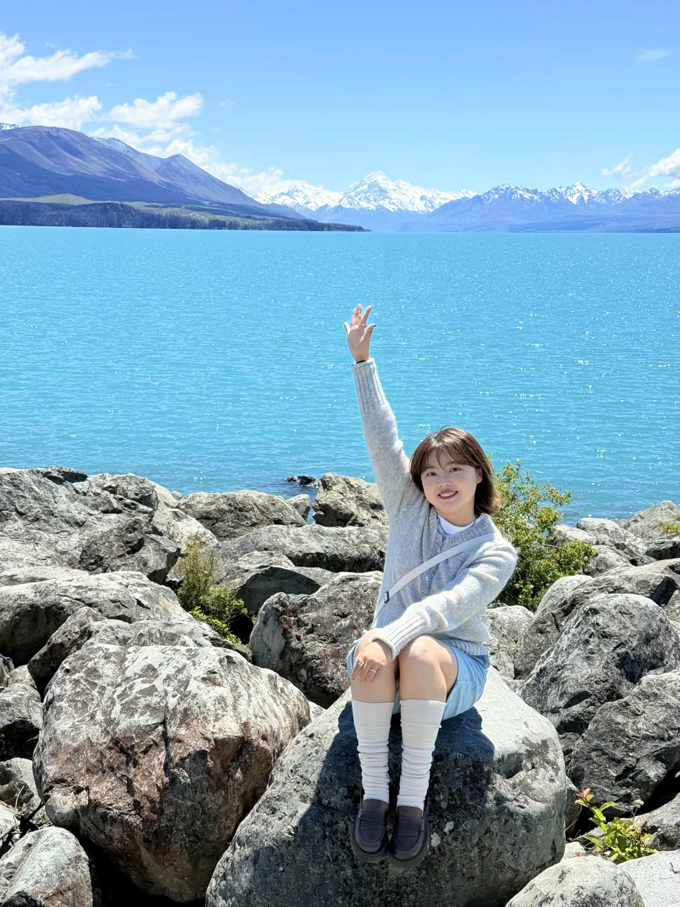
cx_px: 340
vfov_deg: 39.7
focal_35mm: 48
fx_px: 1257
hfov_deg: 30.3
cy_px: 454
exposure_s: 1/6536
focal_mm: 6.76
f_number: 1.78
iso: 64
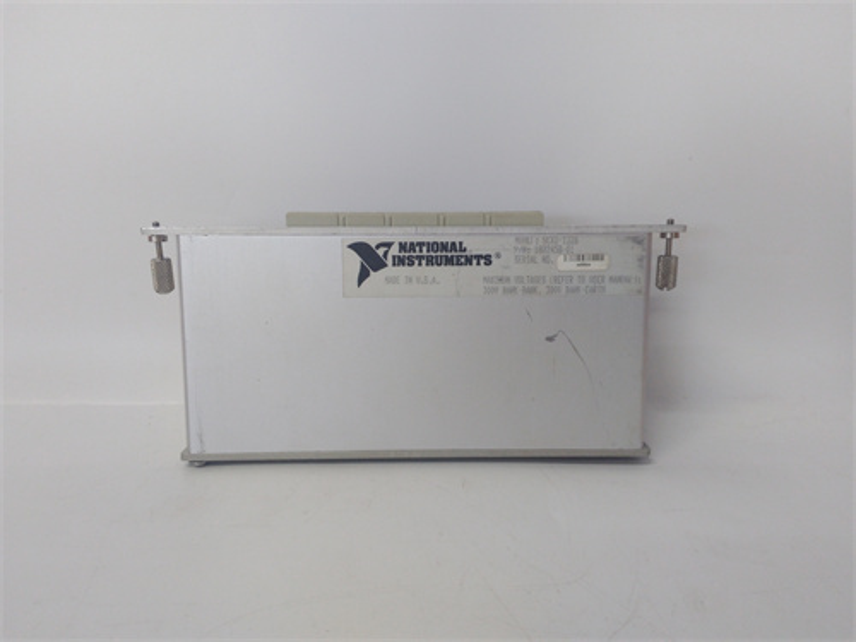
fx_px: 668
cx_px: 428
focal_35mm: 27
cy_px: 321
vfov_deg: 51.4
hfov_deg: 65.3
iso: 110
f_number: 2
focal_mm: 3.79
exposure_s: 1/33
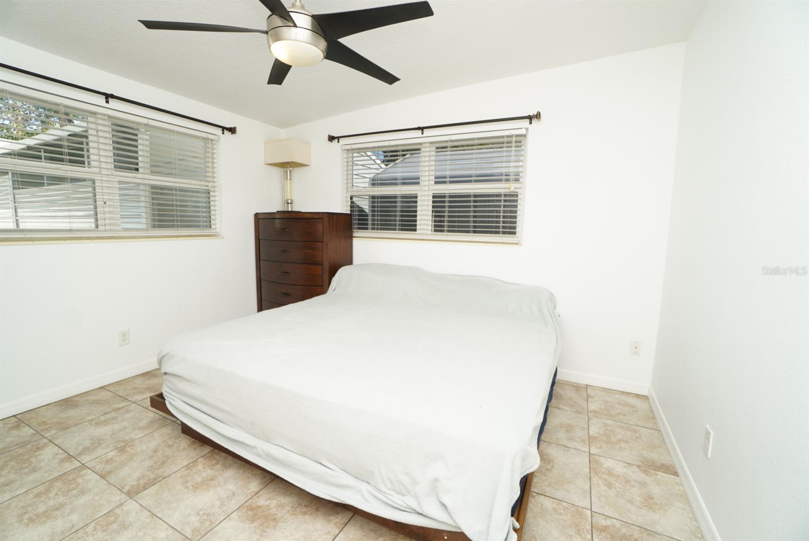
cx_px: 404
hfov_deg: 100.4
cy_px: 270
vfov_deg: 77.4
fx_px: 337
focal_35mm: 15
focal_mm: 10
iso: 125
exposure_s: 1/60
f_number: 5.6
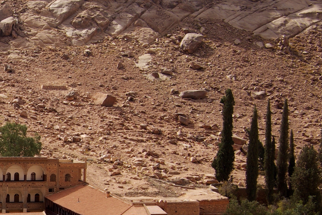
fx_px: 949
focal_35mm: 106
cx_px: -82
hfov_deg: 18.1
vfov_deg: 12.8
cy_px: 206
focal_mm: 26
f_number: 13
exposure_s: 1/90
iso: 100
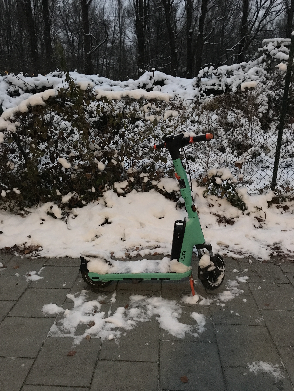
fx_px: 317
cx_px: 147
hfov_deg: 49.7
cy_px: 196
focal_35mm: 28
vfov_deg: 63.4
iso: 100
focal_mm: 3.99
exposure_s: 1/4
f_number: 1.8
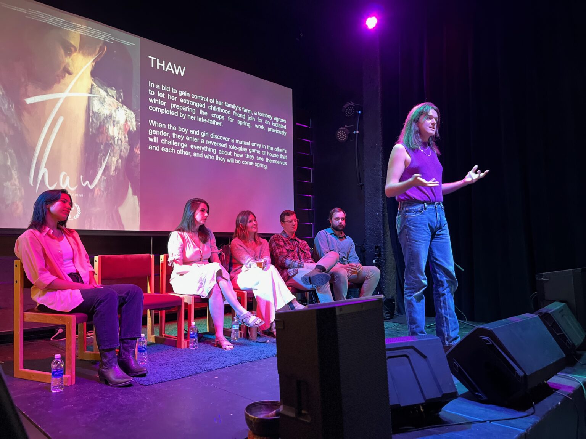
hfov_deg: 67.3
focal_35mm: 26
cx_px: 293
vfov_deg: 53.1
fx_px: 440
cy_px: 220
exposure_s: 1/20
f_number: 1.6
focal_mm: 5.1
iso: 1000
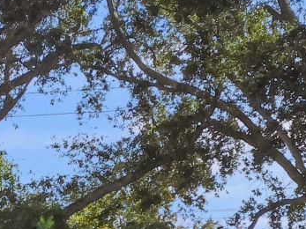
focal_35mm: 245
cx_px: -175
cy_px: 406
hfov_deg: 7.9
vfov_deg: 6.0
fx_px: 2165
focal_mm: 10.4
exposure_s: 1/500
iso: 125
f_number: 4
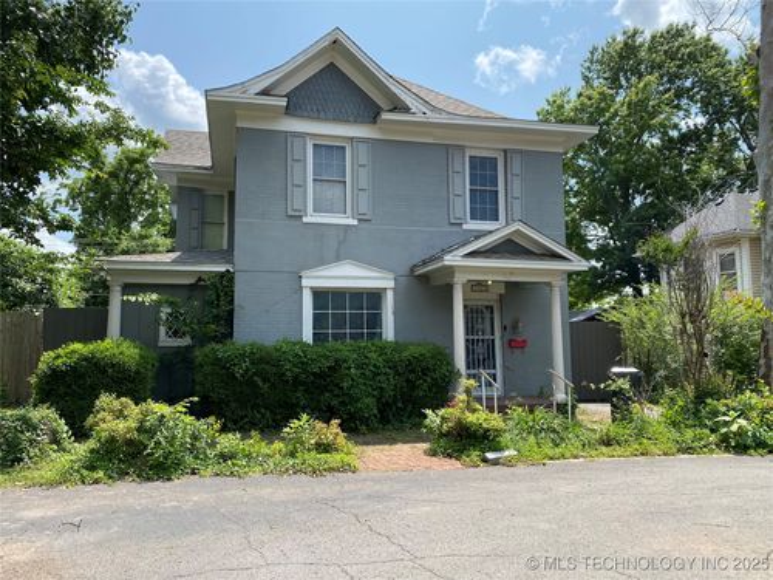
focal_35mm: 26
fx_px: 581
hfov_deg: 67.3
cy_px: 290
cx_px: 386
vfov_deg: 53.1
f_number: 1.8
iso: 32
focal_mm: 4.25
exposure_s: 1/1484
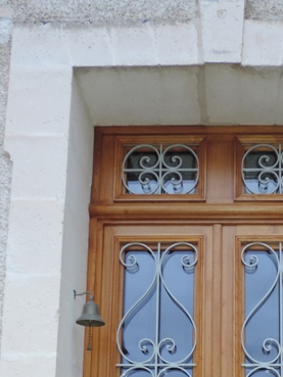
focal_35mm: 52
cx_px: 223
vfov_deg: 33.3
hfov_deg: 27.5
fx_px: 567
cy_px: 388
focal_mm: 4.3
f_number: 3
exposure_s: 1/40
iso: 250
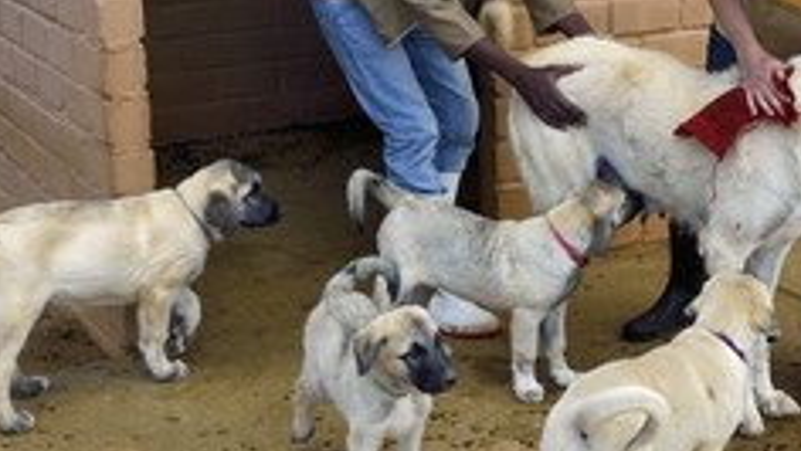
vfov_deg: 18.0
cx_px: 594
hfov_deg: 30.9
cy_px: 173
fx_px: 1424
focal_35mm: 67
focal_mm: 36
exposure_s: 1/250
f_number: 8
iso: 200
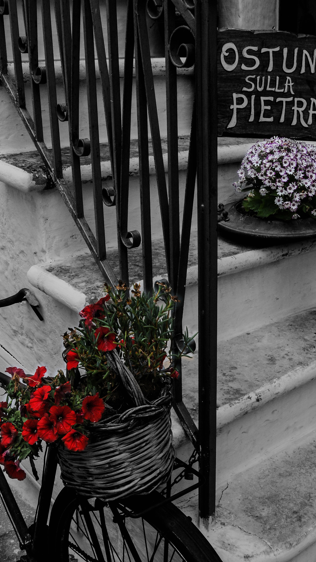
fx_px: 611
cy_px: 293
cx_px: 169
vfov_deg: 49.4
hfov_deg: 29.0
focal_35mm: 41
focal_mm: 24
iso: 250
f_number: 13
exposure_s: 1/200
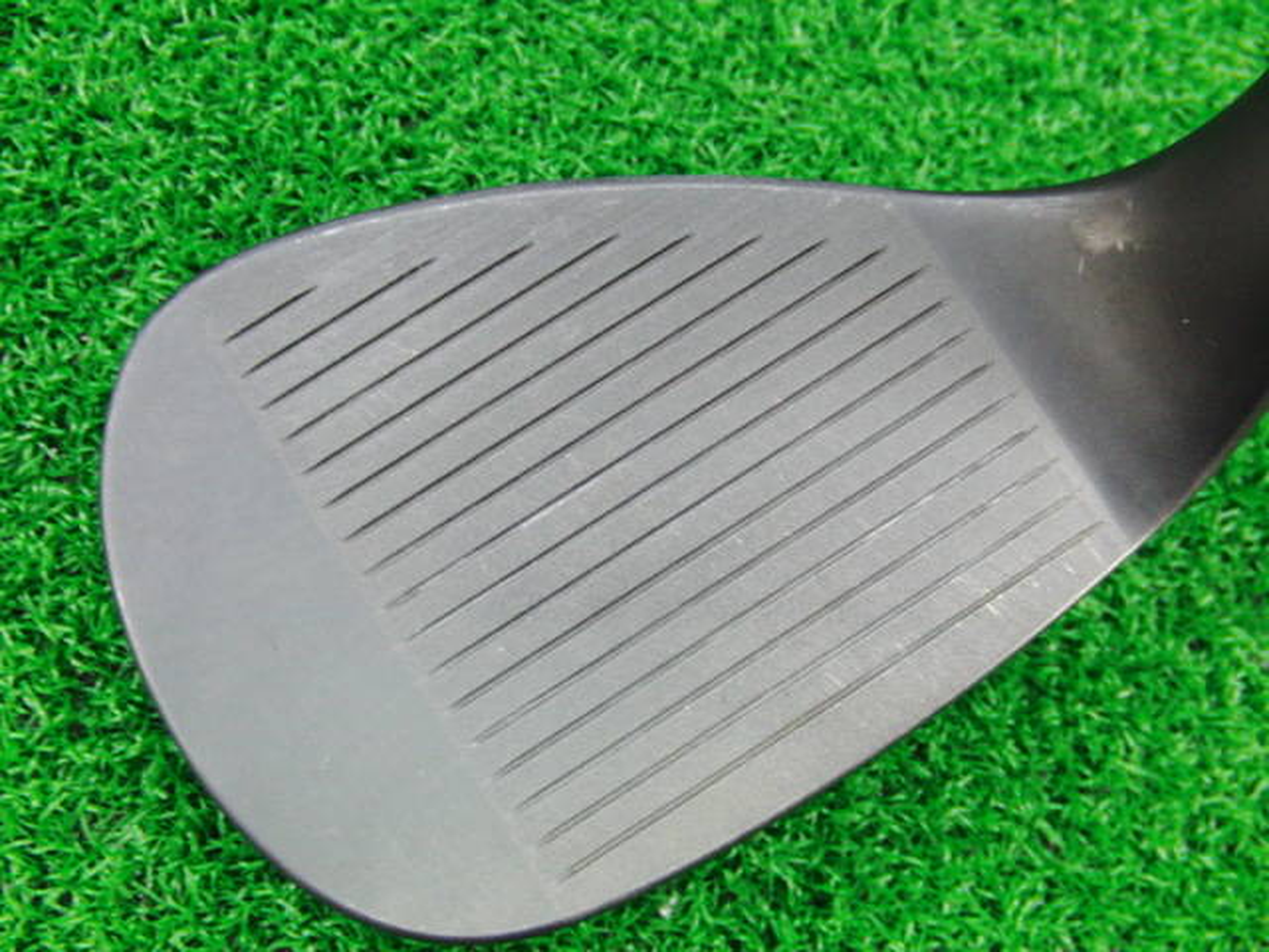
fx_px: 1356
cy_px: 476
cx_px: 634
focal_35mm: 37
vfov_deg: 38.7
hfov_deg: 50.1
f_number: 3.6
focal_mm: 6.42
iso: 400
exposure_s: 1/20
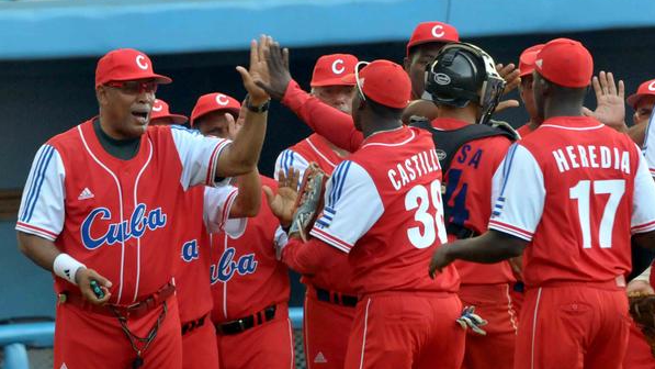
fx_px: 8216
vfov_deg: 2.6
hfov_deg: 4.6
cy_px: 186
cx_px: 328
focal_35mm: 473
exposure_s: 1/320
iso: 800
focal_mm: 300
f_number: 5.6
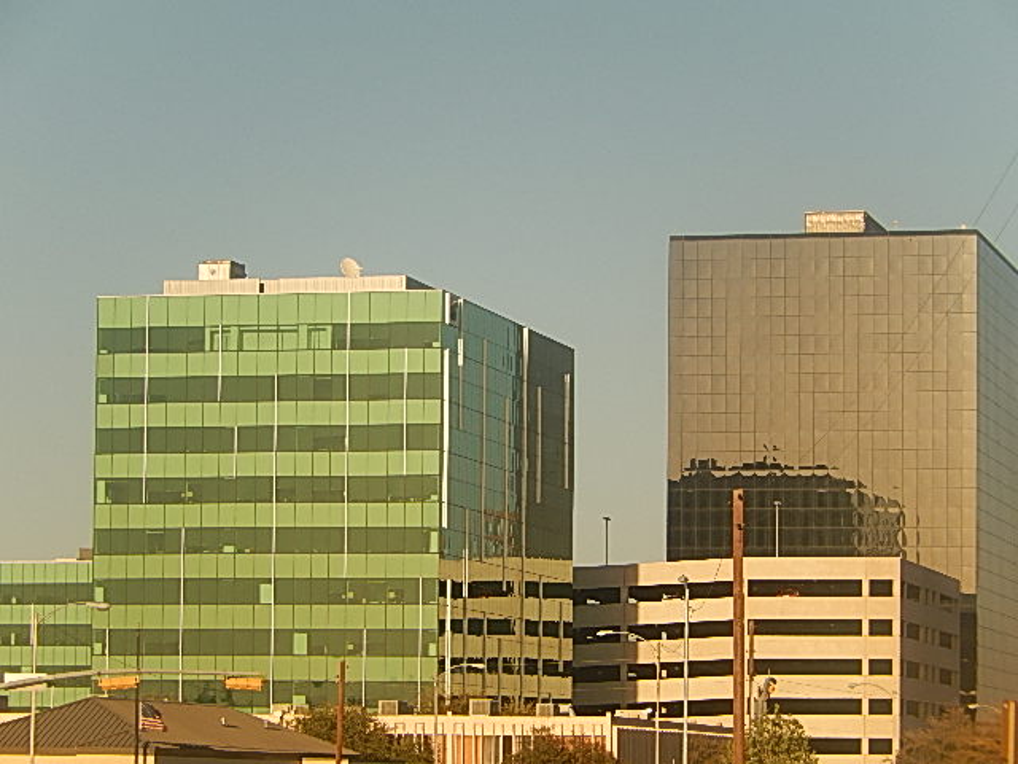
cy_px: 382
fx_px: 4323
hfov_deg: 13.4
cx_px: 509
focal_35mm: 147
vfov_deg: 10.1
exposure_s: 1/640
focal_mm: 26.4
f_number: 5.6
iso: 125
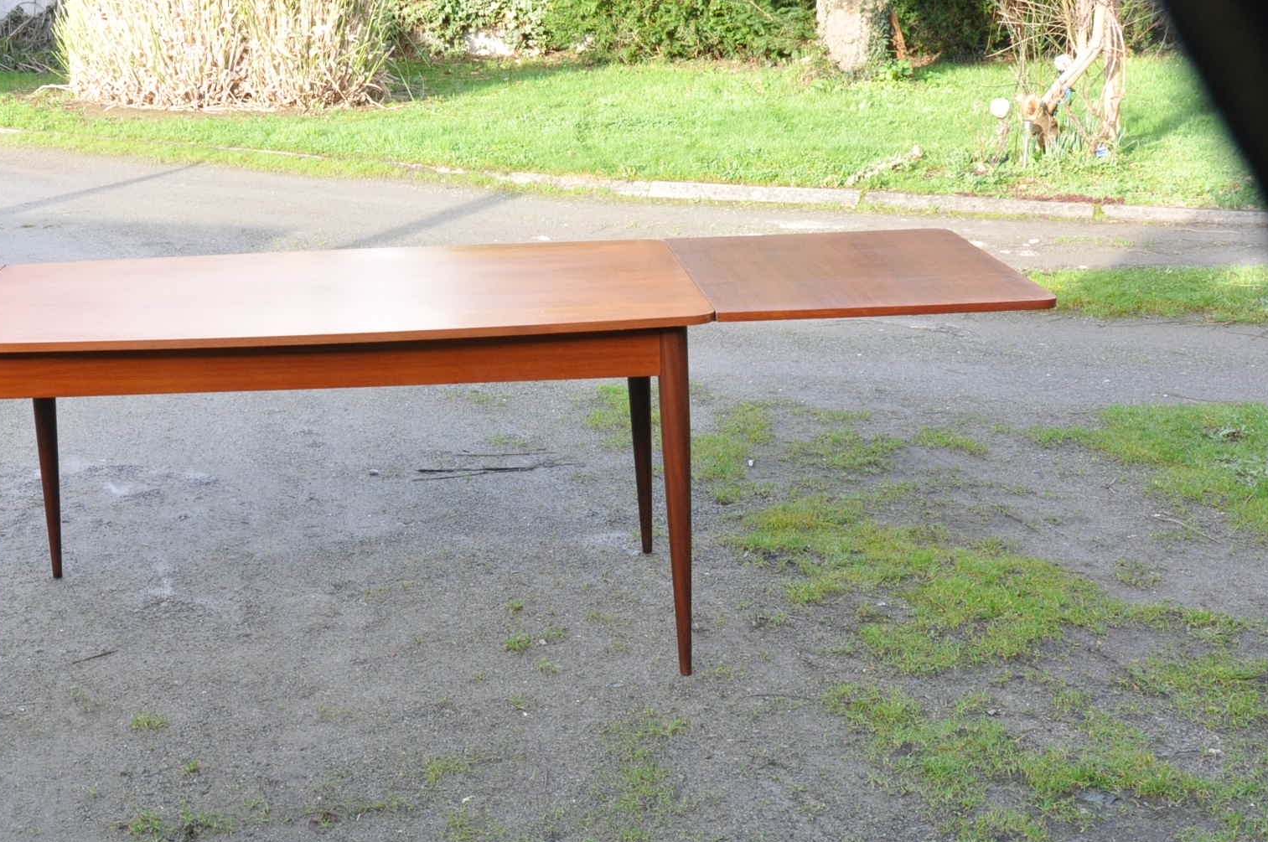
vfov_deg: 26.4
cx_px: 405
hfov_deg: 38.4
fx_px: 1794
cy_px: 395
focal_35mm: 51
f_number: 9.5
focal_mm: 24
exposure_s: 1/90
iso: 800
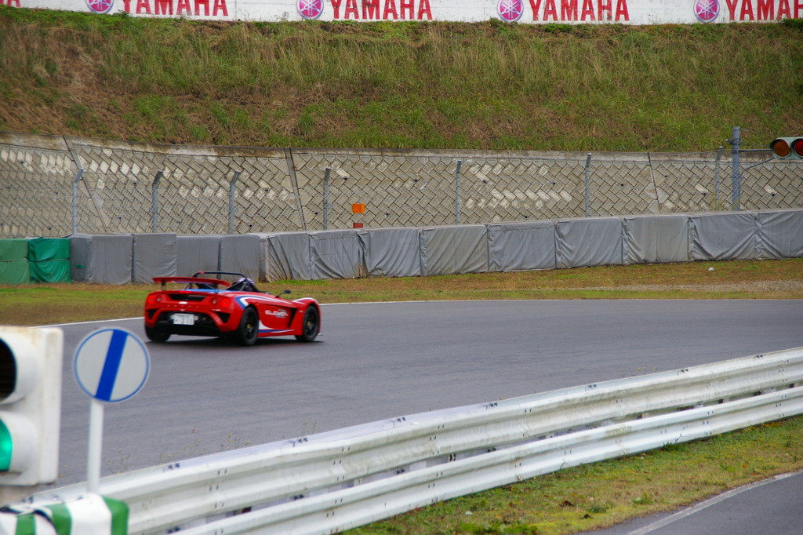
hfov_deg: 9.6
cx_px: 402
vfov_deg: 6.4
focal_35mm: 214
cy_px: 268
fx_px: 4783
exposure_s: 1/125
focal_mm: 143
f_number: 8
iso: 200
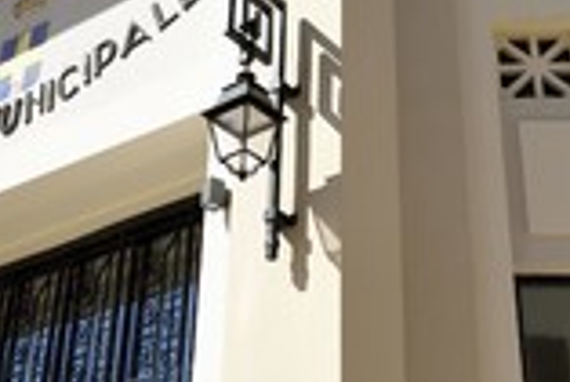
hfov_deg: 24.4
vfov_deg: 16.1
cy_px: -15
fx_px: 1315
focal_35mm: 83
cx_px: 263
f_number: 14
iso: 200
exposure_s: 1/250
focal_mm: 31
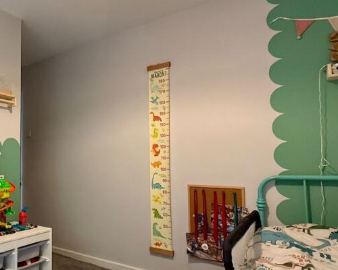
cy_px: 149
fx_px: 280
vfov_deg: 51.4
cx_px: 69
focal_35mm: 28
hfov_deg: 57.7
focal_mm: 2.22
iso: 320
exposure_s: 1/65
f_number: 2.2
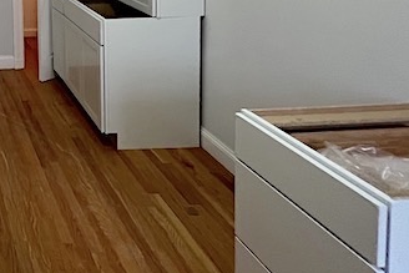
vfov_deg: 32.8
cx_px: -67
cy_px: -55
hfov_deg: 41.6
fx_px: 375
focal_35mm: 33
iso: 250
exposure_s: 1/60
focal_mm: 1.57
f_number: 1.8
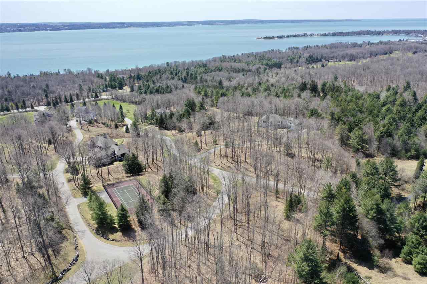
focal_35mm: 28
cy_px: 142
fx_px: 332
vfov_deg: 46.4
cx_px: 214
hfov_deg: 65.5
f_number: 2.8
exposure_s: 1/1250
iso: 100
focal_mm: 10.26
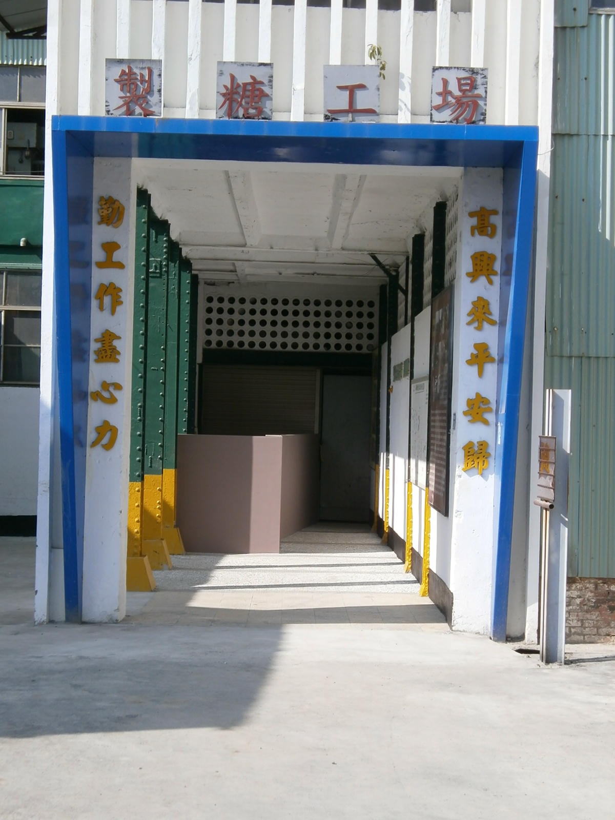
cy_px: 410
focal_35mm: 63
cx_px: 308
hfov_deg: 23.3
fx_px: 1492
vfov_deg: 30.7
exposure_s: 1/500
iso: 100
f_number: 4.6
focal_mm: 11.1
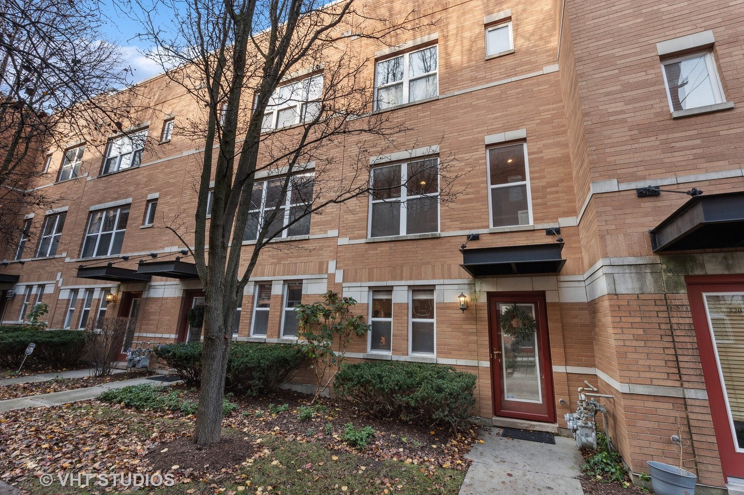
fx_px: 310
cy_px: 242
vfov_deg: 77.2
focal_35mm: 15
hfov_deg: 100.3
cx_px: 396
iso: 100
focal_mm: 14
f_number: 11
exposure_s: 1/10
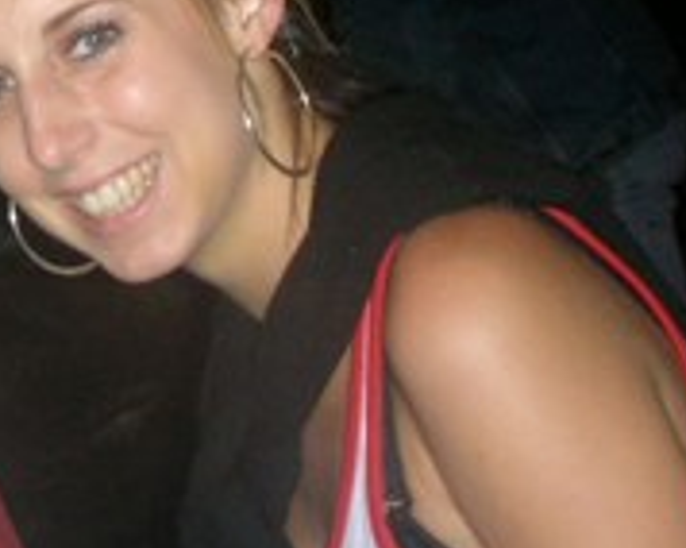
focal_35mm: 123
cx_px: -139
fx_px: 2495
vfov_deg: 12.3
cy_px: -93
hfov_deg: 15.1
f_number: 3
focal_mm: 5.8
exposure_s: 1/60.1
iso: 102
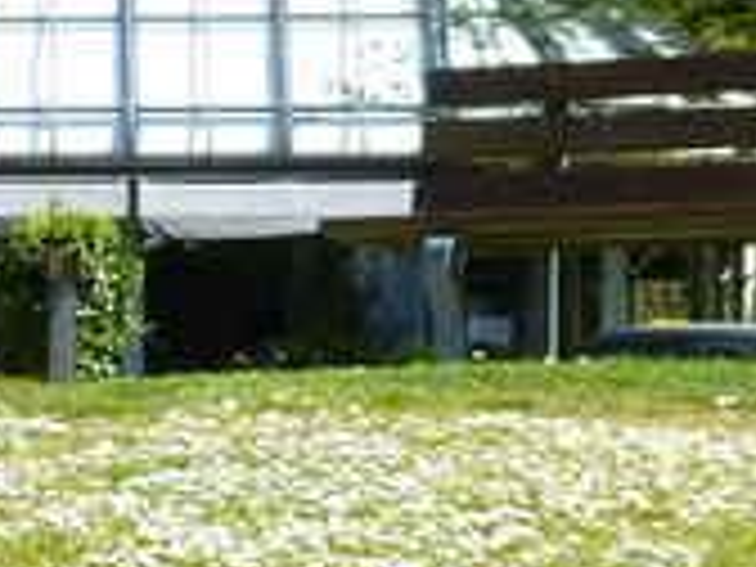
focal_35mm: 388
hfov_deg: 4.9
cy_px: 202
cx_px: -1472
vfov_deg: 3.8
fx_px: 8474
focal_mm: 9.1
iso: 80
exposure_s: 1/200
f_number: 4.4
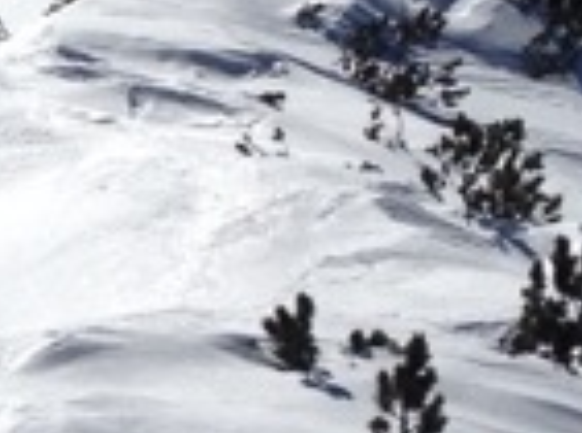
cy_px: 29
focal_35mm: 255
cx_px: -644
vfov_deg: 5.8
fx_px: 4276
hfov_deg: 7.4
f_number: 2.4
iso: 50
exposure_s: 1/6944
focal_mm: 4.28
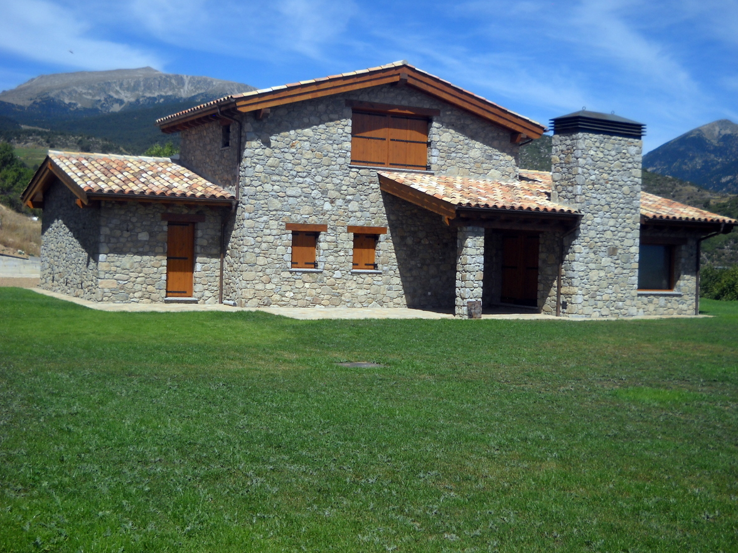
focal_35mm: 49
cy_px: 276
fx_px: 1045
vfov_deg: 29.7
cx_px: 368
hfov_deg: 38.9
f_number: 5.8
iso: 64
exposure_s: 1/309
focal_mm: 7.88
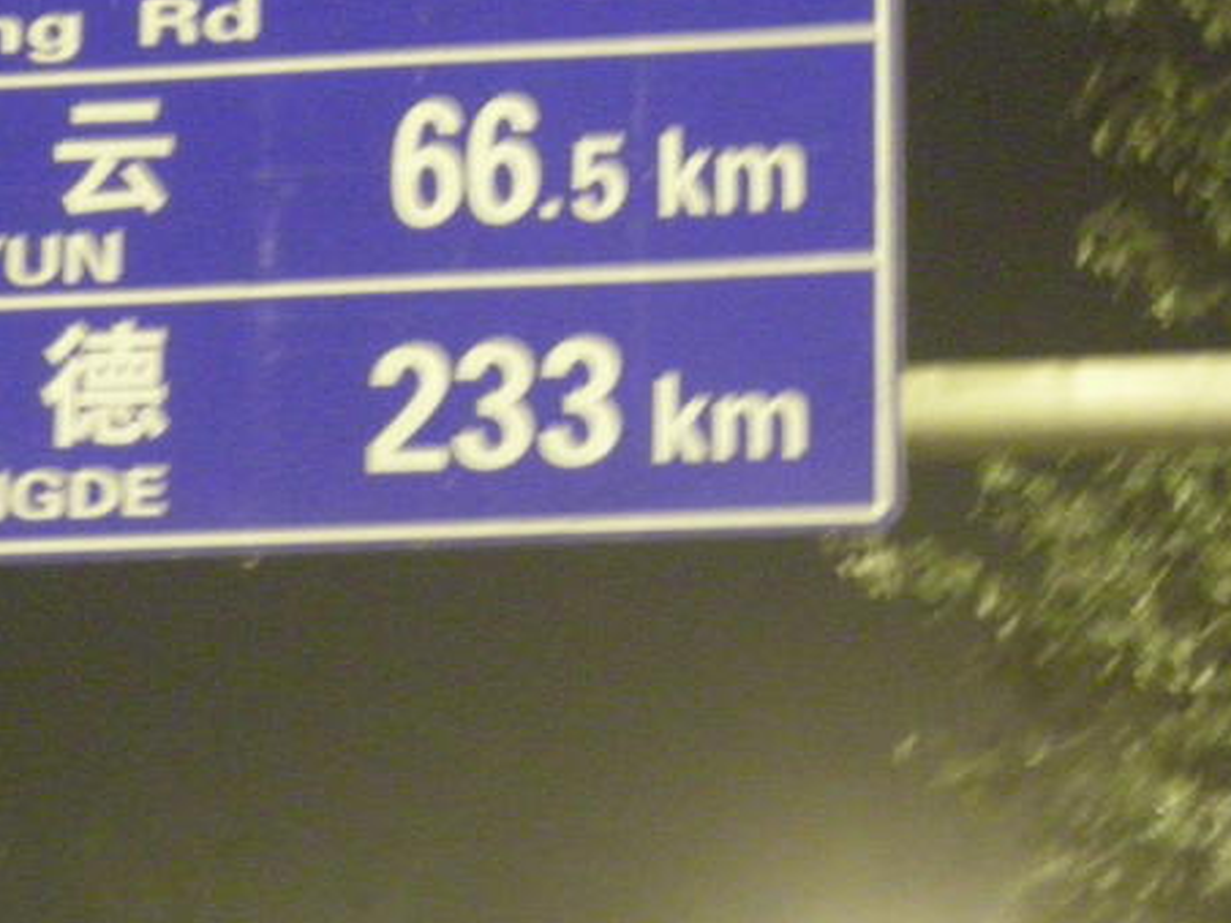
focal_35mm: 186
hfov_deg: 10.6
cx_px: 215
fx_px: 6614
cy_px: 327
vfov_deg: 8.0
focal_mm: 17.1
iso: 805
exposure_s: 1
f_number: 4.7
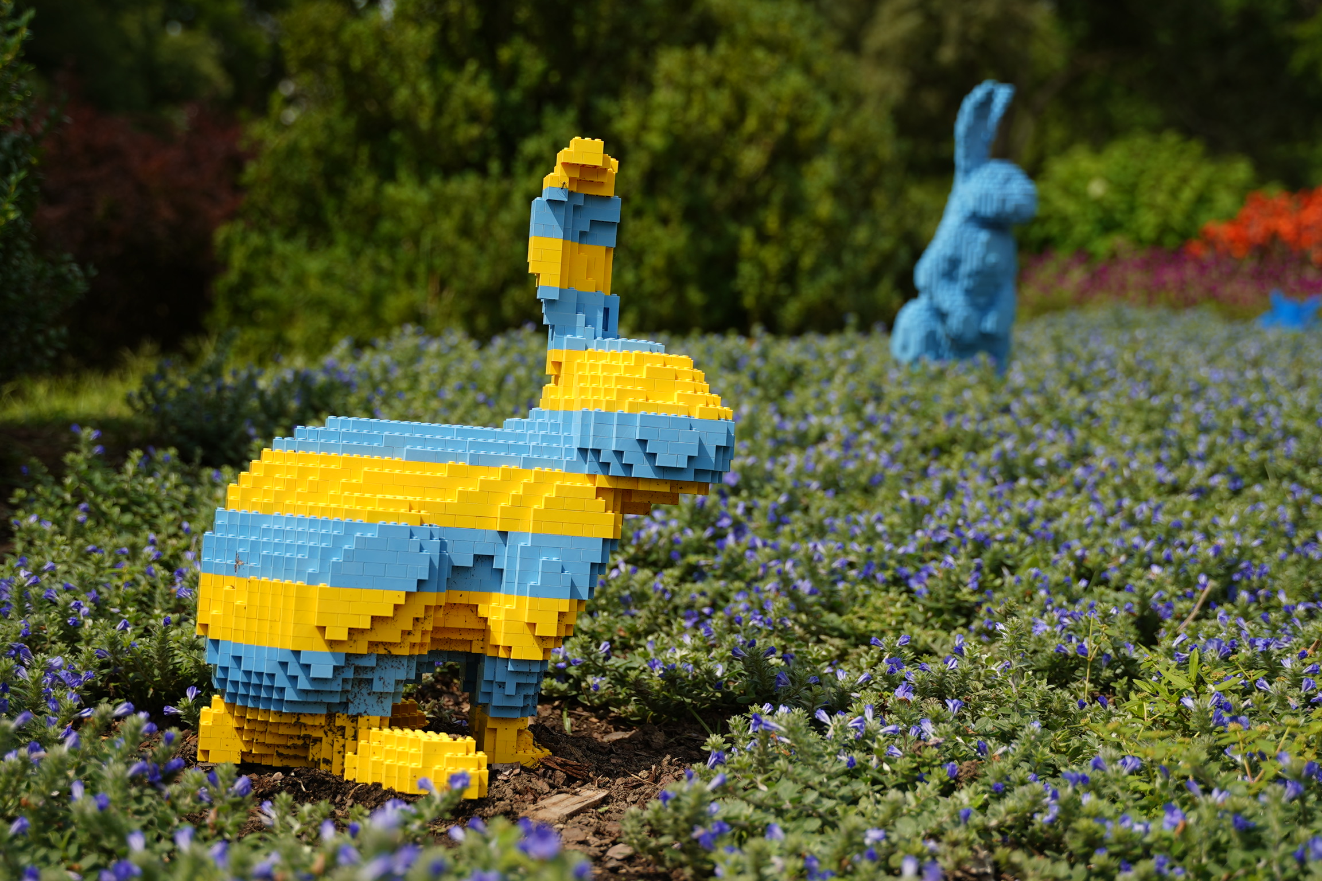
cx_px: 661
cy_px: 440
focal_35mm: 58
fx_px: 2130
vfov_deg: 23.4
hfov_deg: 34.5
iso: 50
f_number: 2.8
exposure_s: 1/320
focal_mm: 39
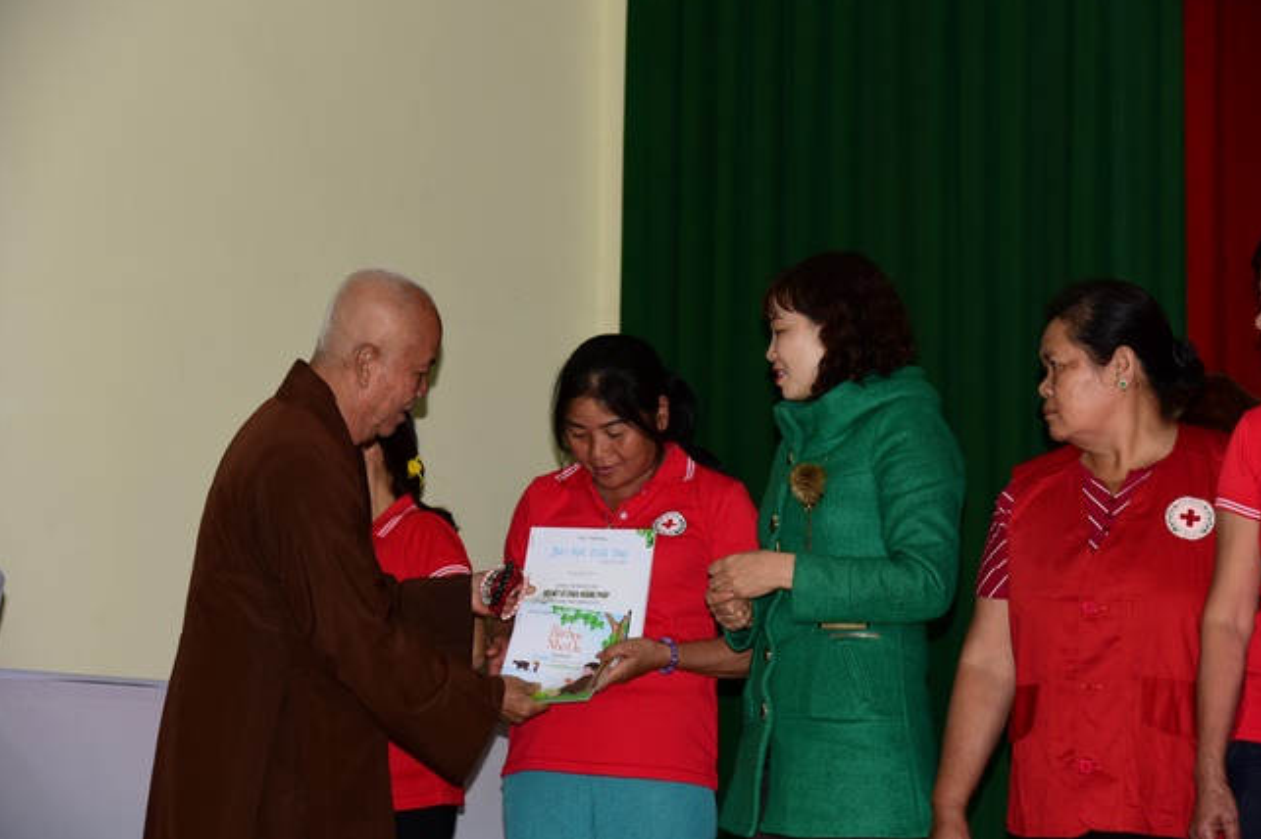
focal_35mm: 86
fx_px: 3011
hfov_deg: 23.7
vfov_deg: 15.9
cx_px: 633
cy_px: 416
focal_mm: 85
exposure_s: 1/50
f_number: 5
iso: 500
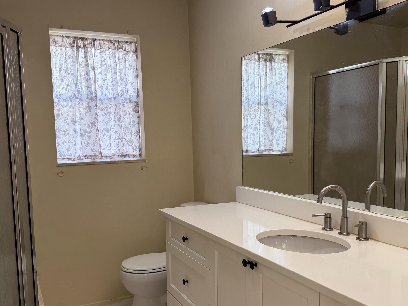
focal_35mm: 35
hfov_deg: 52.6
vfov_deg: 40.6
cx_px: 214
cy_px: 174
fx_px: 413
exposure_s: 1/120
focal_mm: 6.76
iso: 125
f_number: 1.78
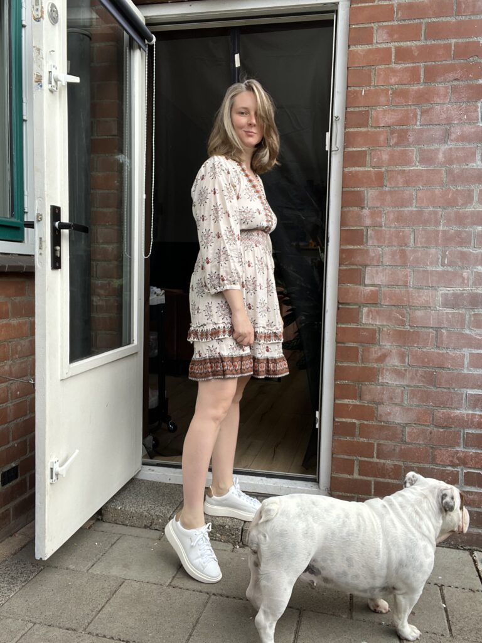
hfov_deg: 46.8
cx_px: 241
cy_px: 322
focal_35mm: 30
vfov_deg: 60.0
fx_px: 557
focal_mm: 2.71
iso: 25
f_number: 2.2
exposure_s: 1/122
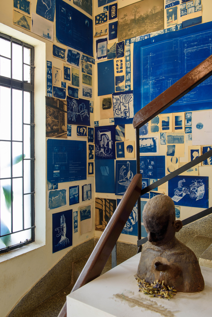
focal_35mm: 32
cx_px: 106
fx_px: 282
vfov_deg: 58.7
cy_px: 158
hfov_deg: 41.1
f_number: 9
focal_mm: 32
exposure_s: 1/6
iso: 400
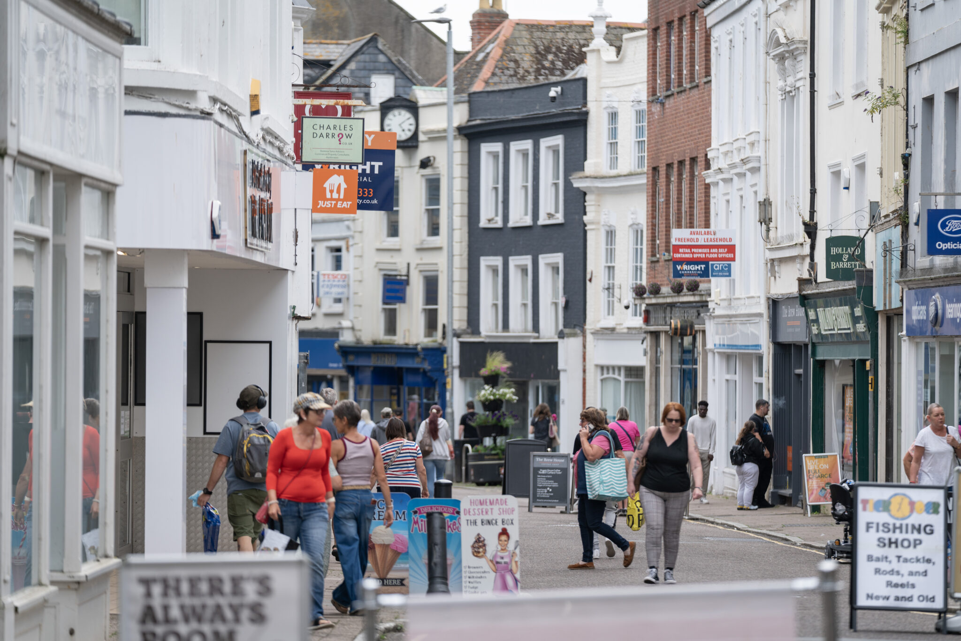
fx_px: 4618
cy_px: 320
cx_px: 480
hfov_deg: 11.9
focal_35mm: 173
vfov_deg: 7.9
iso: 100
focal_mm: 173
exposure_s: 1/1250
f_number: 2.8
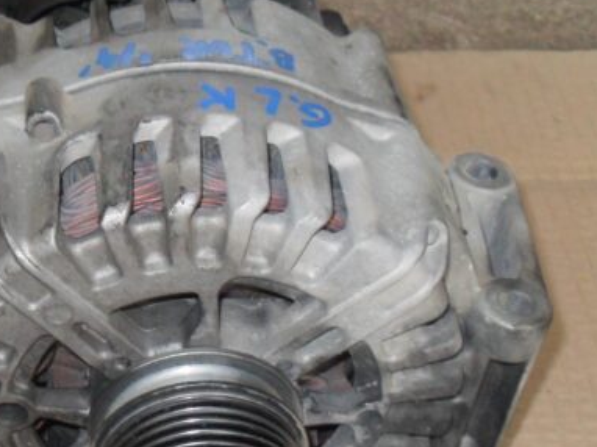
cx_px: 197
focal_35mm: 55
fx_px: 948
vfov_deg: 26.5
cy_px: 256
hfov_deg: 34.6
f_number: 3
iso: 200
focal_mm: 6.3
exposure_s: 1/45
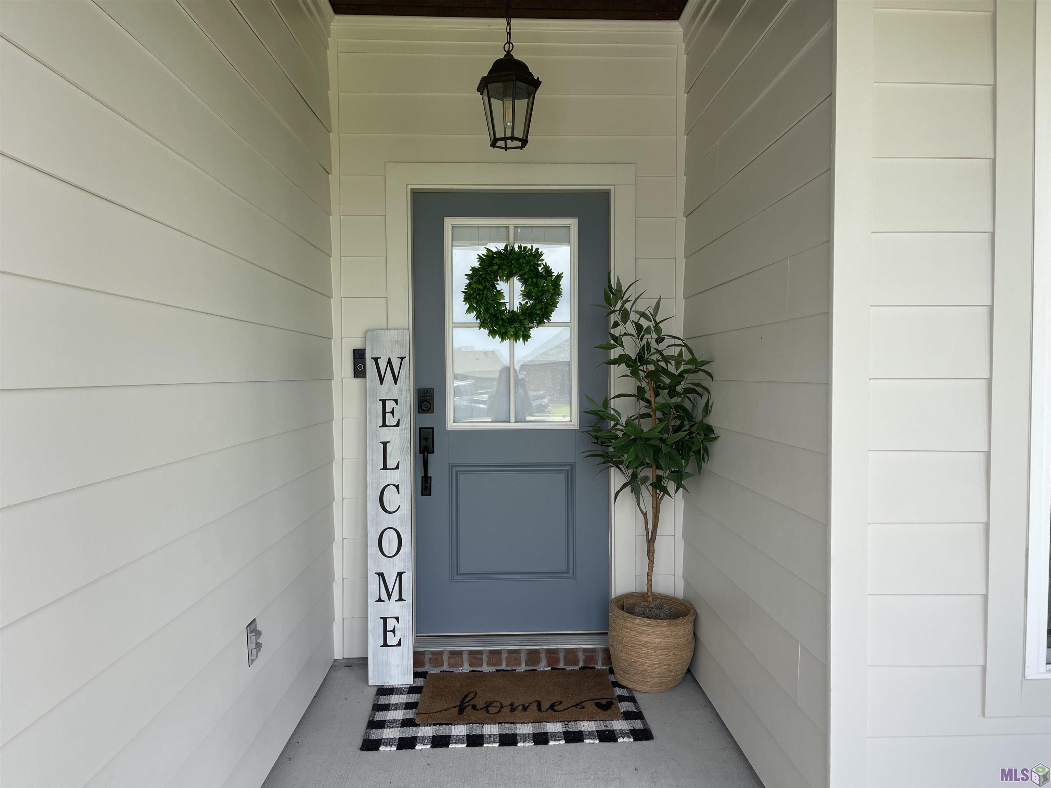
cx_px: 526
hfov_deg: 69.4
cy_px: 394
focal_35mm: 25
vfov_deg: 54.9
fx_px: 759
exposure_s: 1/813
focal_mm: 5.1
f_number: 1.6
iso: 32
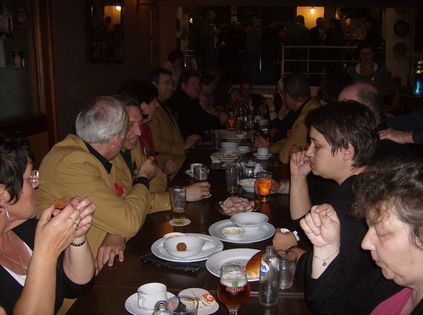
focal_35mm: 36
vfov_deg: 39.5
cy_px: 158
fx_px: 439
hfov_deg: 51.5
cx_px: 212
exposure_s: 1/60
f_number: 2.8
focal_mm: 6
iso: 200
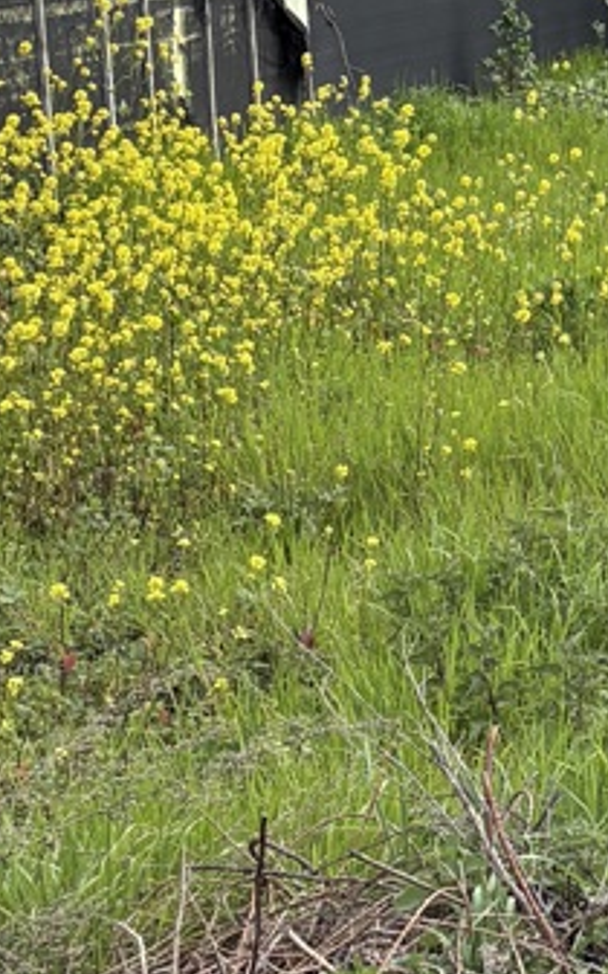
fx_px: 3128
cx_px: 1291
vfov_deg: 17.7
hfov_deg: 10.1
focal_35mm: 118
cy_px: 380
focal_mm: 5.96
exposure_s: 1/2141
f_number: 1.6
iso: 50
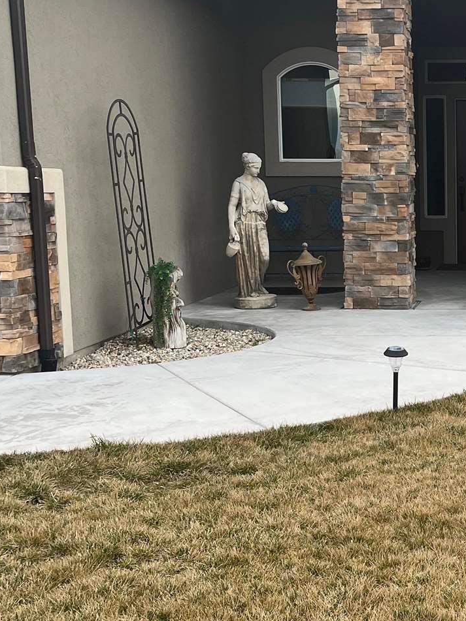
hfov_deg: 22.0
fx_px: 1131
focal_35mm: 63
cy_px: 350
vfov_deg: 30.7
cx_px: 515
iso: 40
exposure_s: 1/200
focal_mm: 5.1
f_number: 1.6
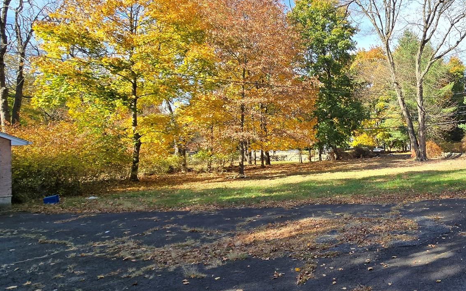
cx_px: 402
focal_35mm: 25
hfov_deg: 63.1
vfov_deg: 49.2
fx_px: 318
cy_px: 133
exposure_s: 1/699
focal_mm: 2.2
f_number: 2.2
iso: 50
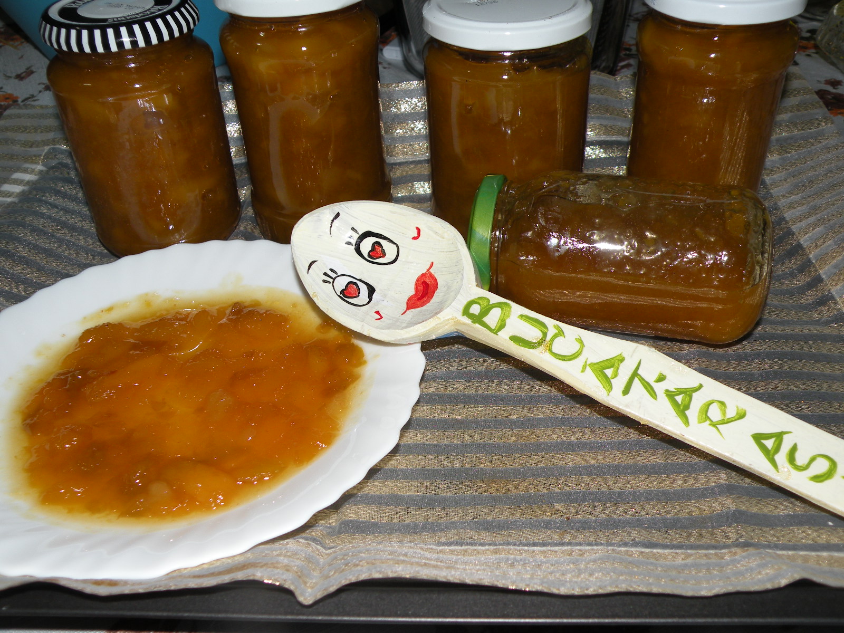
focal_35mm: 33
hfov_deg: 55.4
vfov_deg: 42.9
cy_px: 316
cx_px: 422
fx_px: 805
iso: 64
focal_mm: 5.8
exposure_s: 1/60
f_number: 3.2
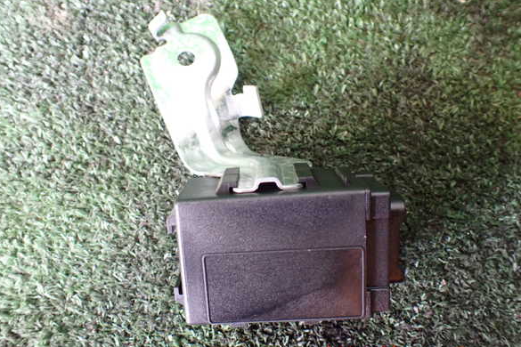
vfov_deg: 41.1
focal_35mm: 32
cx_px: 261
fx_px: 463
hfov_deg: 58.7
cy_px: 166
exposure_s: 1/30
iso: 1000
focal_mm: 5.4
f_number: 2.3
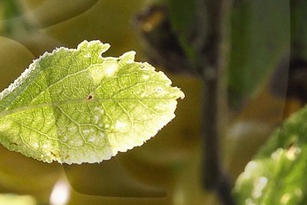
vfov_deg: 1.0
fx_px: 11796
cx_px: -121
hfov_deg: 1.5
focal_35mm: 1384
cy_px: 35
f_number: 7.1
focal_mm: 200
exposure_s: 1/400
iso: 400
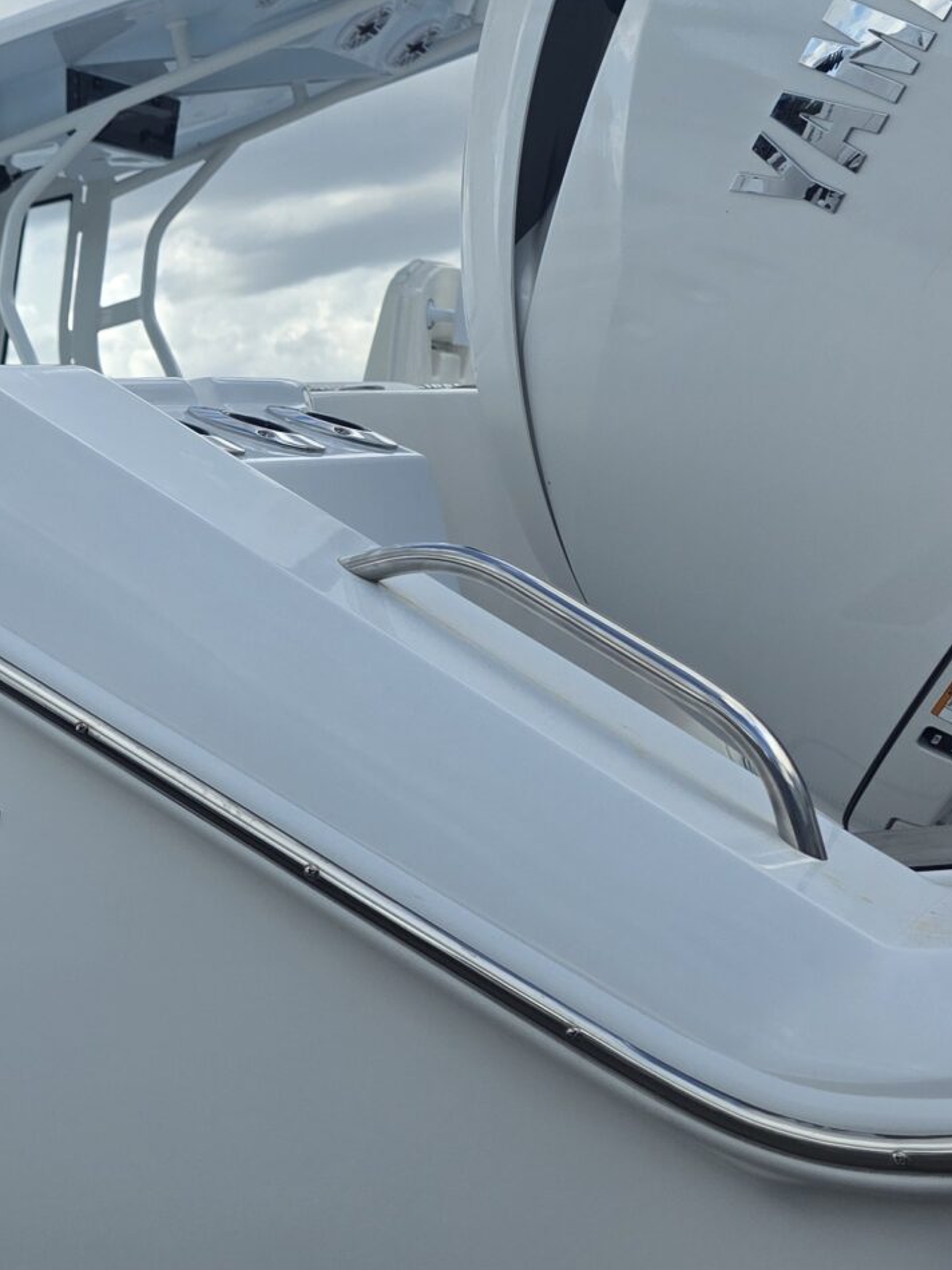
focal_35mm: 62
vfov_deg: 31.1
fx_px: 2274
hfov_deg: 21.1
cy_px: 501
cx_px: -344
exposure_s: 1/5296
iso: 80
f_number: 1.7
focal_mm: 6.3
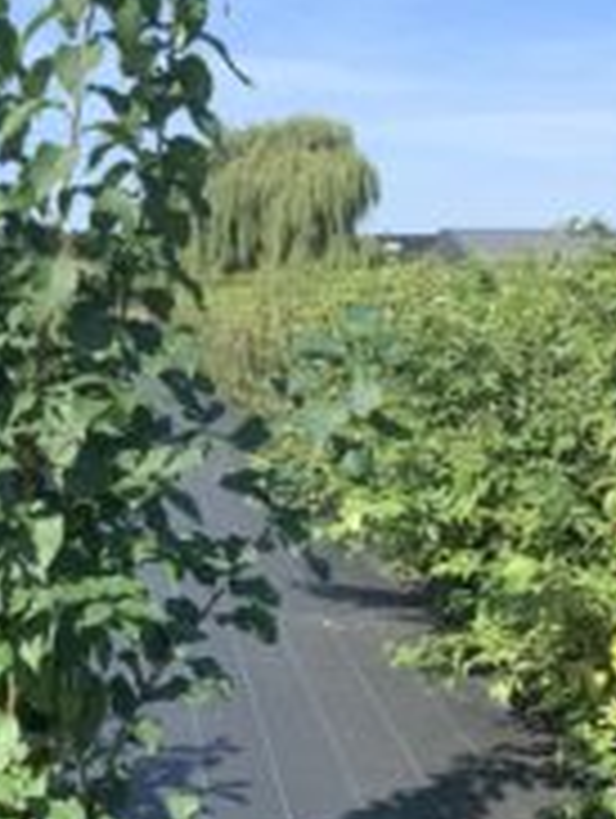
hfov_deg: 24.5
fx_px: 1349
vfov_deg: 33.7
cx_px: -9
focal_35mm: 57
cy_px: 342
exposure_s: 1/1235
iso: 25
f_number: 1.8
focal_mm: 4.25
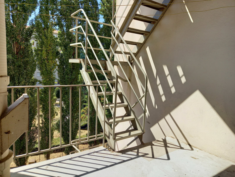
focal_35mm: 25
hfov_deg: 69.4
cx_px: 118
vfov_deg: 54.9
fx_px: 170
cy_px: 88
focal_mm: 4.6
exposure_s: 1/610
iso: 50
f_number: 2
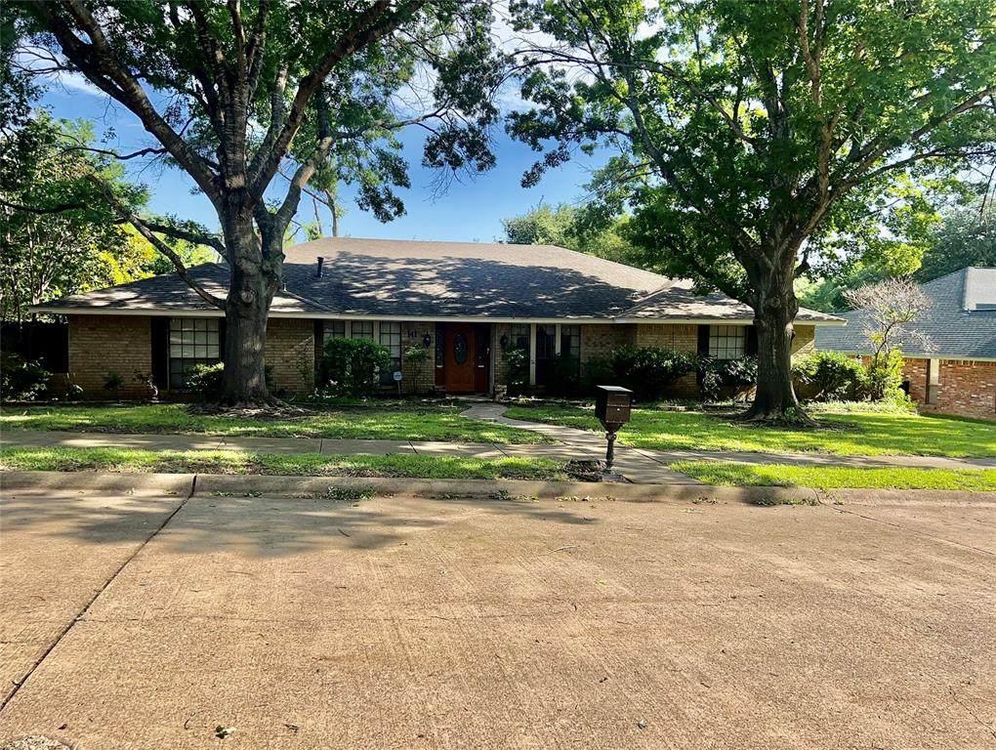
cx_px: 498
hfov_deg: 67.2
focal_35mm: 26
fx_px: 749
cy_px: 375
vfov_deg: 53.2
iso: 50
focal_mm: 5.7
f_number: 1.5
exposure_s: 1/1597
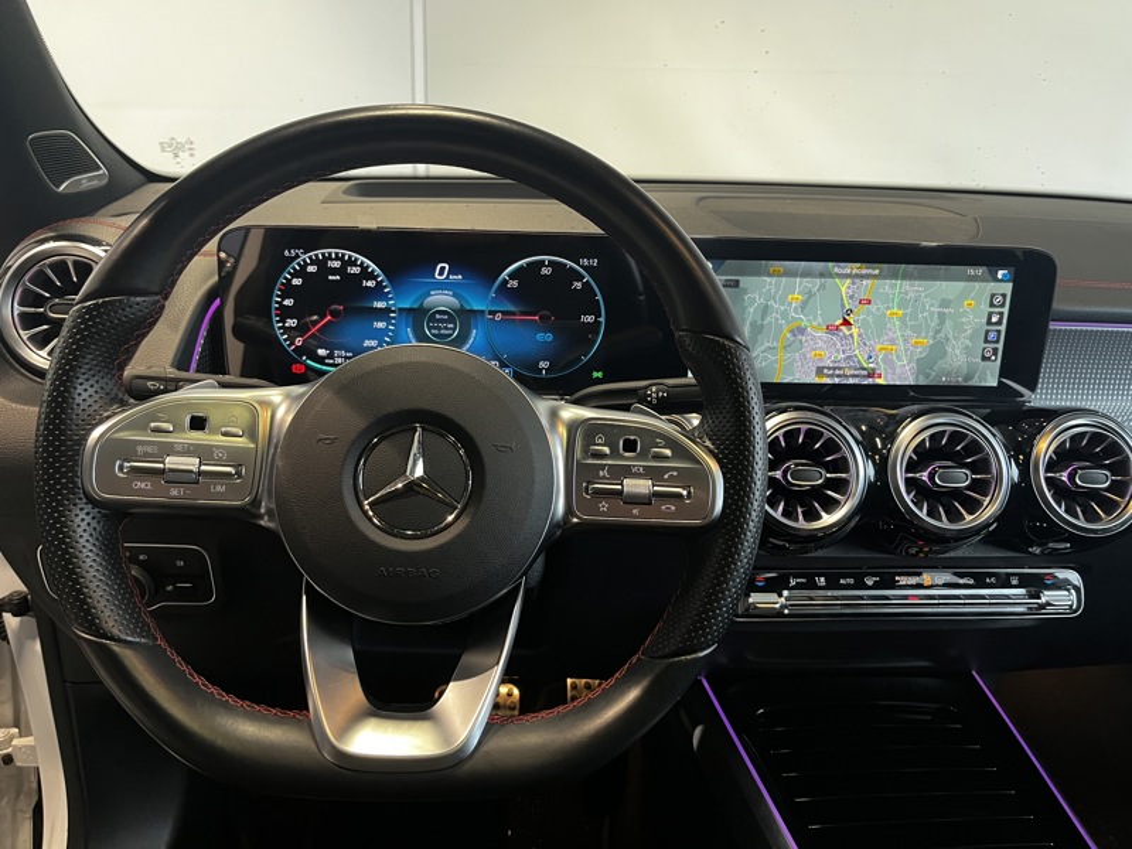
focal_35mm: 26
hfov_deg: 67.3
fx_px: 850
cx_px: 566
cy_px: 424
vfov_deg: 53.1
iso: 320
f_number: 1.6
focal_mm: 5.1
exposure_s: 1/60
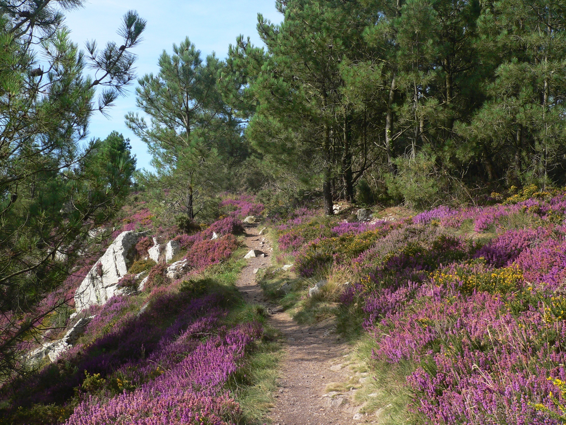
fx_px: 752
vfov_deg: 31.5
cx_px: 283
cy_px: 212
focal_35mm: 46
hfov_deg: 41.2
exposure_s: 1/250
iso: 100
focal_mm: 7.6
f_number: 2.8
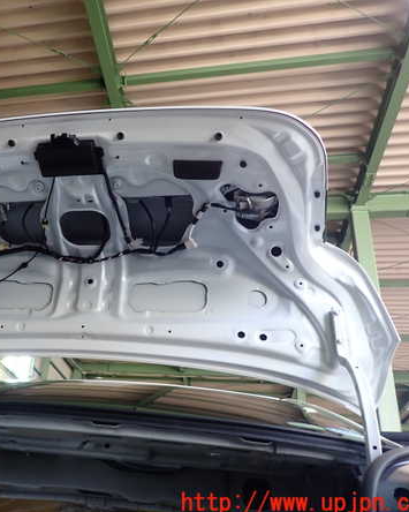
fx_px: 499
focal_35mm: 33
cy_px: 258
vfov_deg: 54.2
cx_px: 96
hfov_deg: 42.9
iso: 200
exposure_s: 1/80
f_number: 2
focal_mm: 4.5
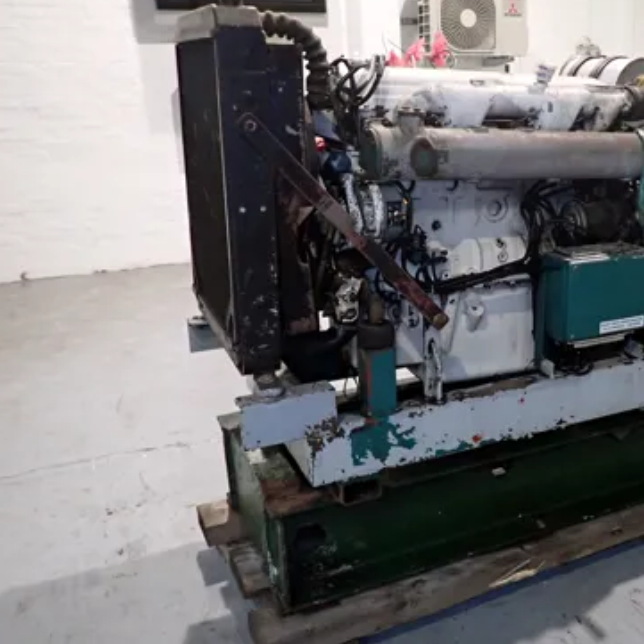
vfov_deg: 43.8
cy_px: 295
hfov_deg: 42.2
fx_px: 800
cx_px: 500
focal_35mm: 38
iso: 640
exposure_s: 1/30
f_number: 2
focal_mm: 4.5
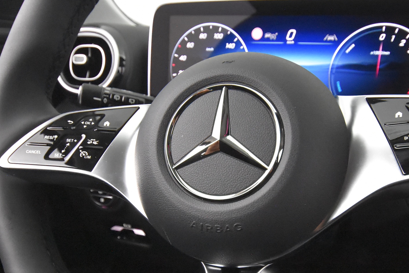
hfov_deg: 58.3
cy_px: 201
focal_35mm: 32
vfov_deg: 40.2
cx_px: 242
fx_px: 364
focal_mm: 12
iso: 8000
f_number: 4.5
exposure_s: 1/60
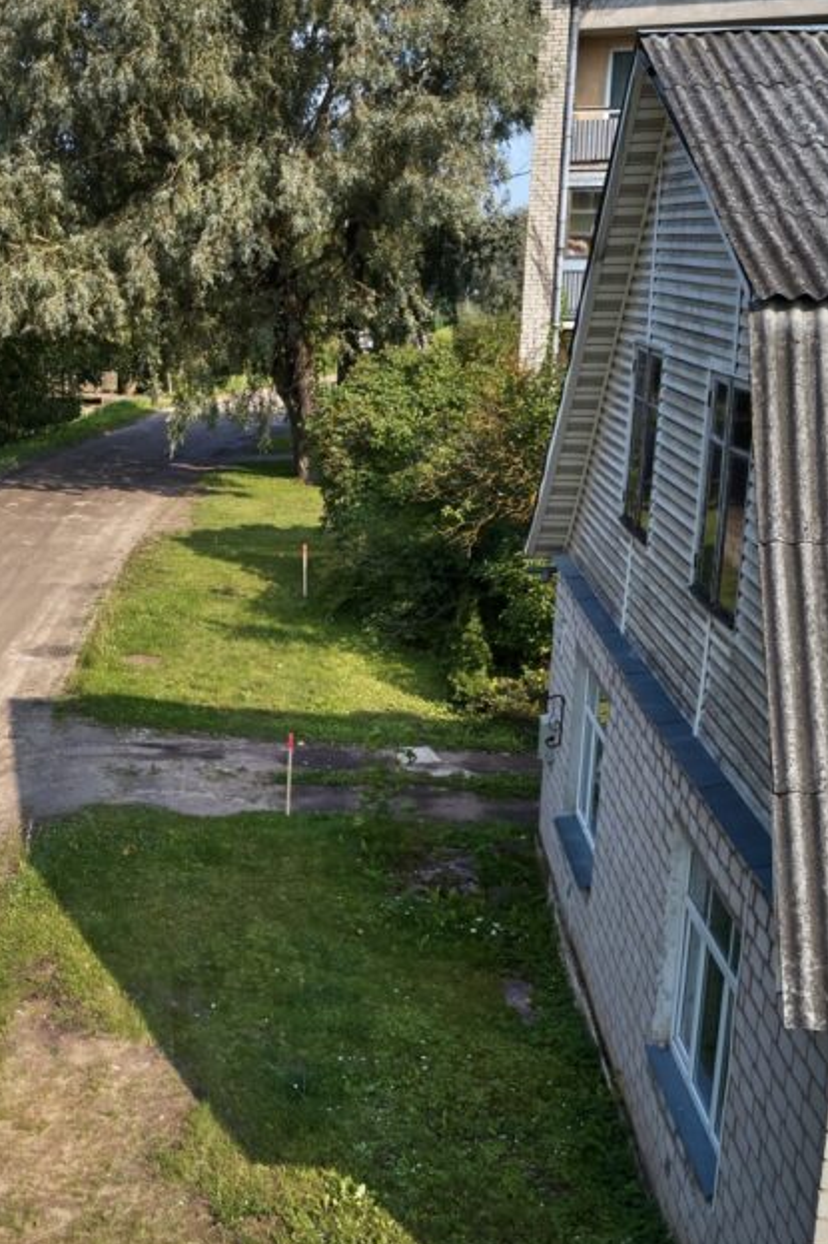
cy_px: 577
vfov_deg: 42.7
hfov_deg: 27.2
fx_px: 1588
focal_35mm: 46
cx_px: -46
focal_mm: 10.26
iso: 100
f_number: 6.3
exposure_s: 1/240
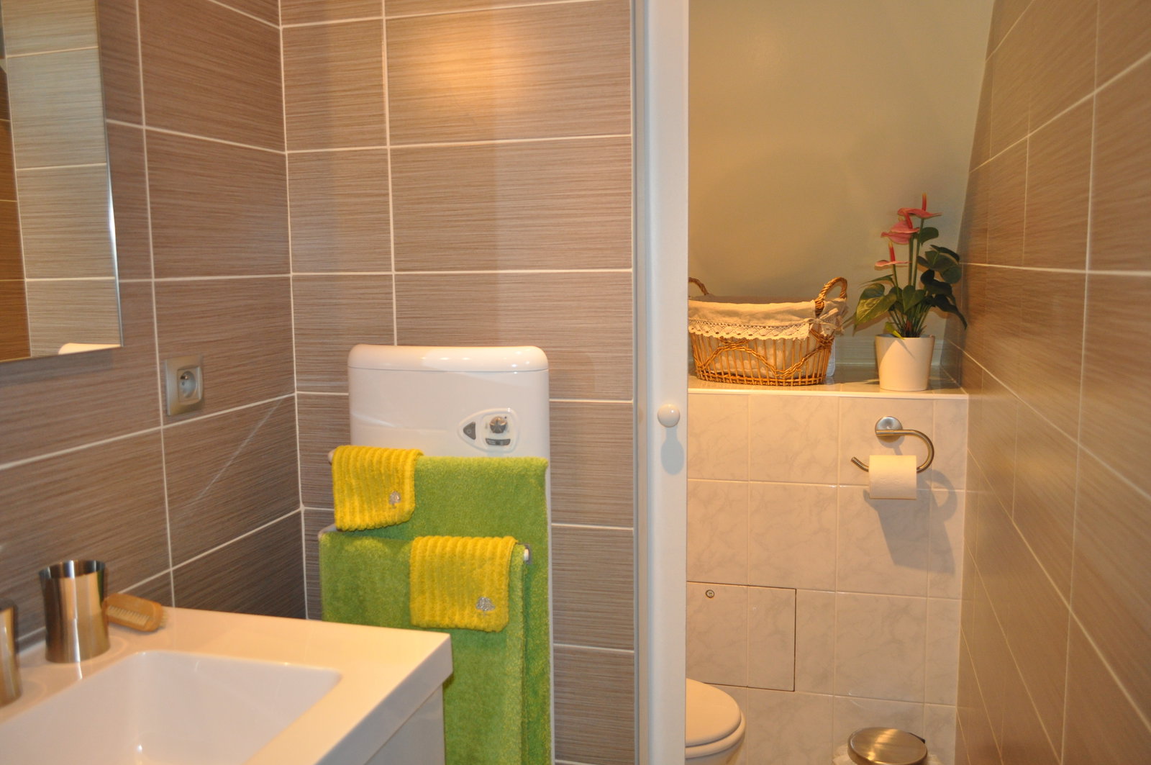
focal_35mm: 30
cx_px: 576
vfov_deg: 43.5
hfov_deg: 62.0
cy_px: 382
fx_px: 958
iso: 800
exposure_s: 1/60
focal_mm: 20
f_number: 3.8
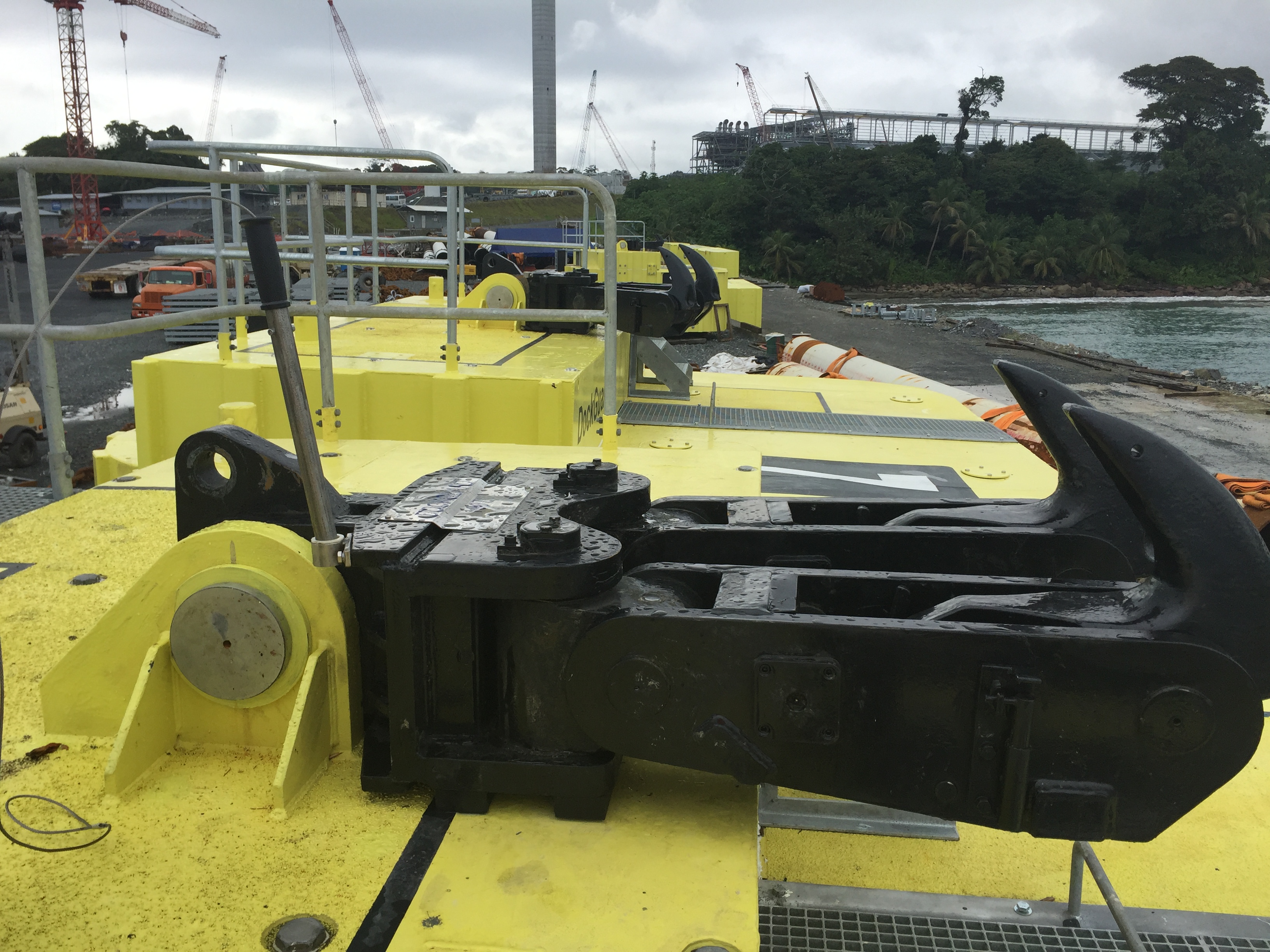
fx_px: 1064
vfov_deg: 48.2
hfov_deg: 61.7
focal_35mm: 29
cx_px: 635
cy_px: 476
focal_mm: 4.15
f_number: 2.2
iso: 32
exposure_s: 1/1799
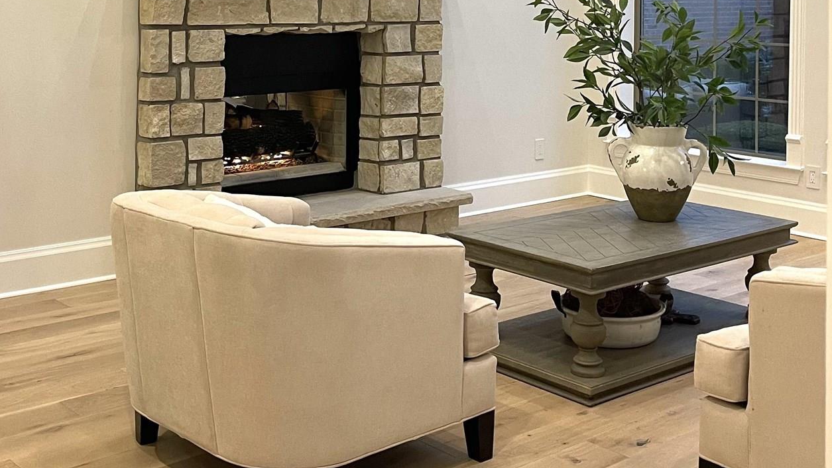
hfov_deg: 39.8
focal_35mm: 52
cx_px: 392
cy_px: 1
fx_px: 1147
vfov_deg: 22.2
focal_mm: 5.1
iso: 125
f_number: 1.6
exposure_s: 1/60
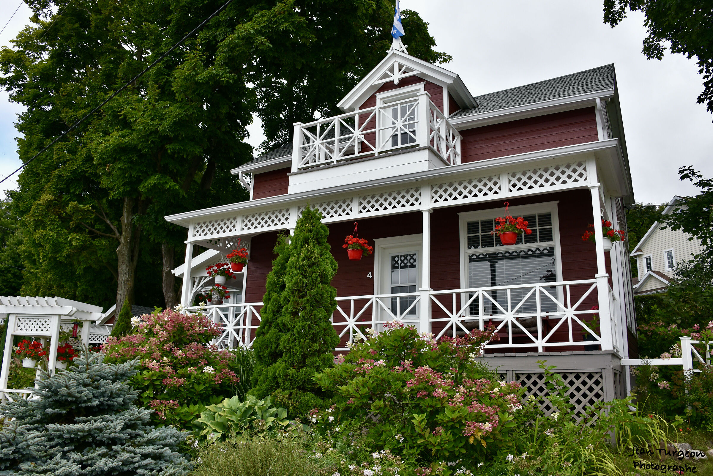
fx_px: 555
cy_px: 238
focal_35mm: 28
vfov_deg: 46.4
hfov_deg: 65.5
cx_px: 356
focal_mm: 28
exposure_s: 1/400
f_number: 10
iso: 400
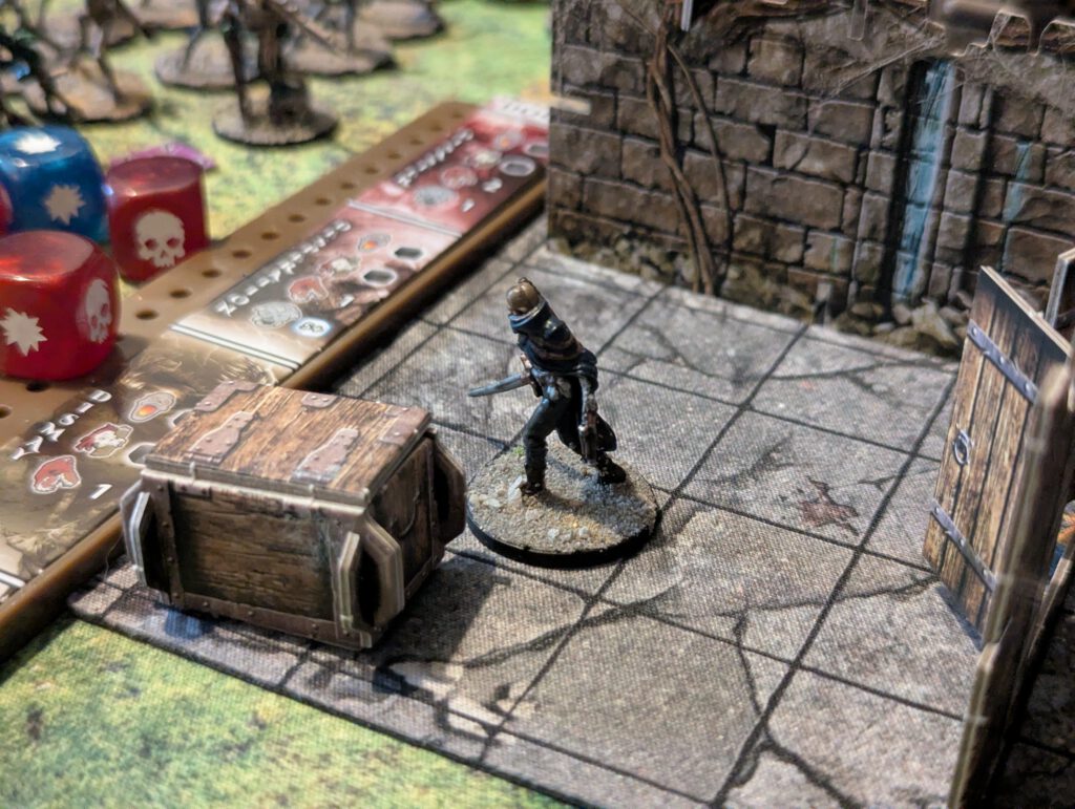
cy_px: 404
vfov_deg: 30.3
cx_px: 538
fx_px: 1493
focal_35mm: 48
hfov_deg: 39.6
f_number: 1.85
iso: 1133
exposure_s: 1/20.3
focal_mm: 6.81
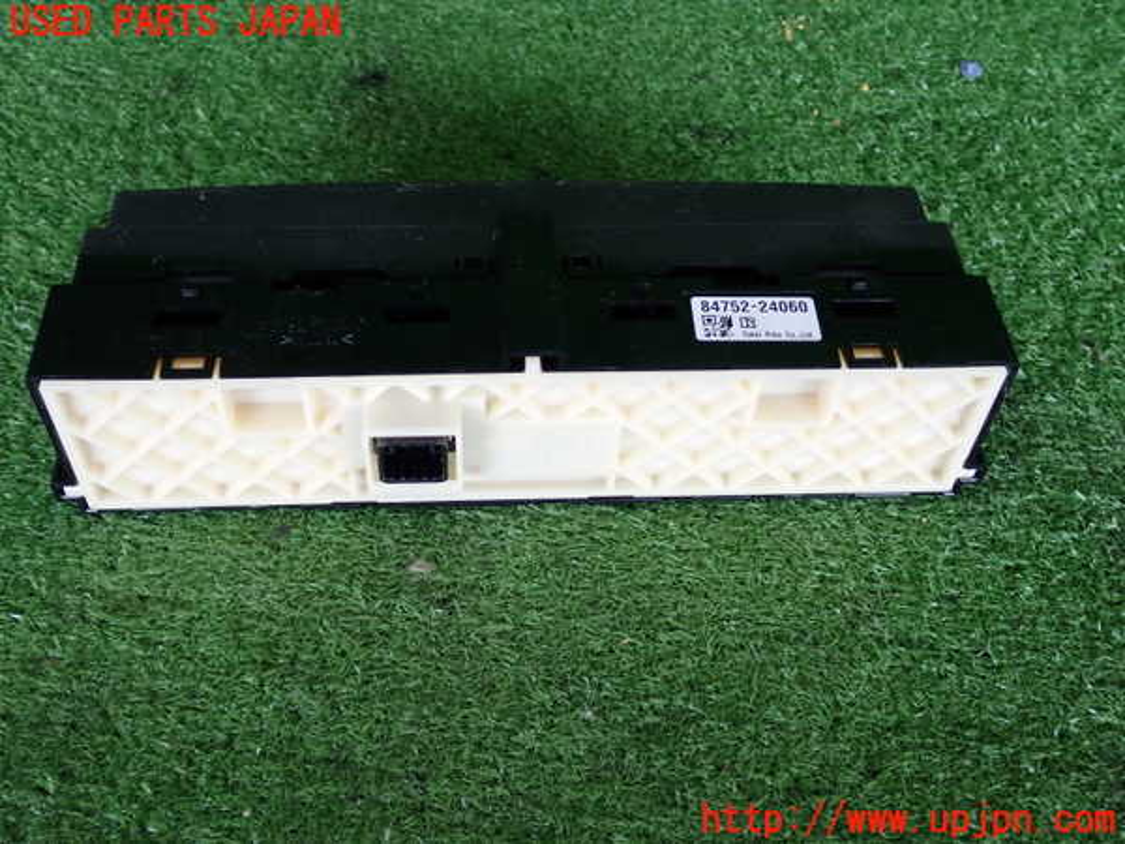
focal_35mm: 38
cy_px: 422
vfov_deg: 37.7
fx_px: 1235
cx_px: 562
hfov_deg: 49.0
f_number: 2.7
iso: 200
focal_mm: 6.83
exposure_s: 1/40
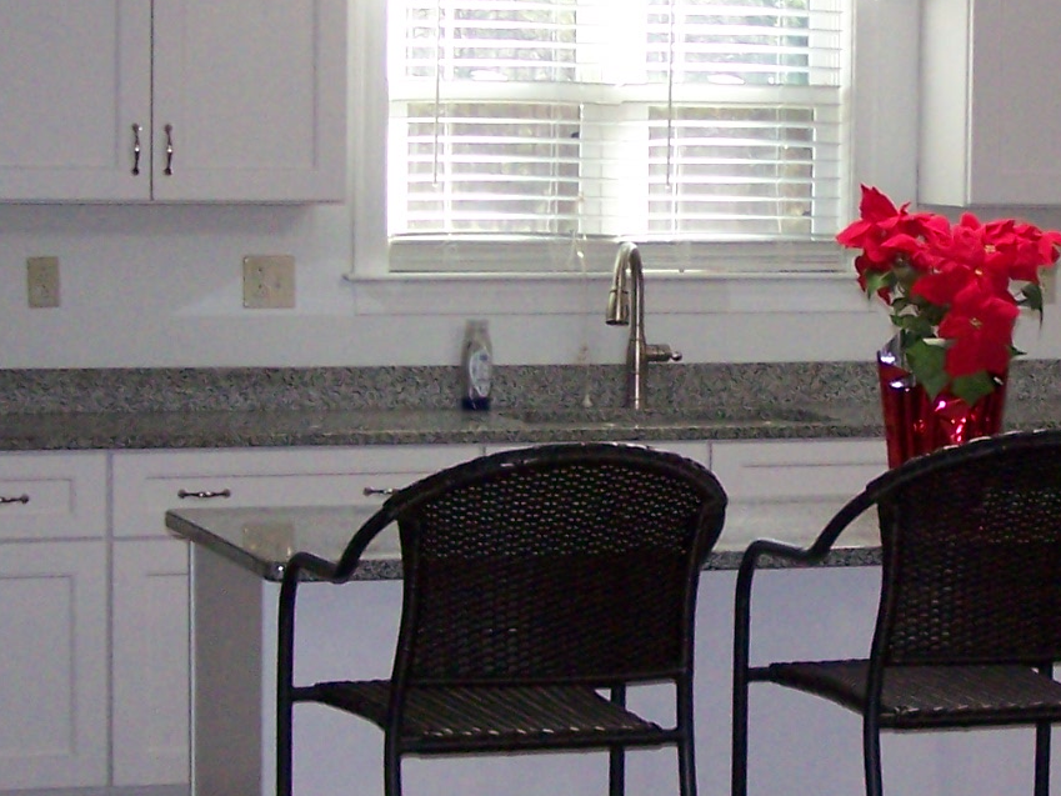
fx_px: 3556
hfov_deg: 16.8
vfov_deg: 12.8
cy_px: 481
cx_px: 859
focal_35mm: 116
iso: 160
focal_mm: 6.3
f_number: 2.8
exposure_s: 1/60
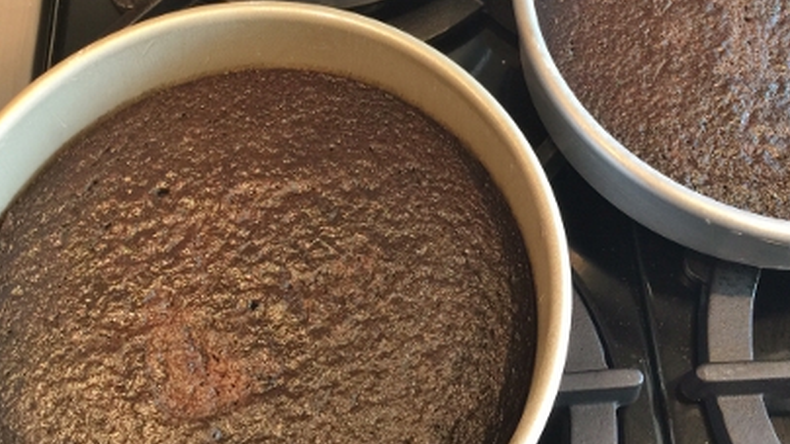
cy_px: 108
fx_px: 1047
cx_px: 428
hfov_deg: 41.3
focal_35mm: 50
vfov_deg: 23.7
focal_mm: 4.15
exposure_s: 1/15
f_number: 2.2
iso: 40
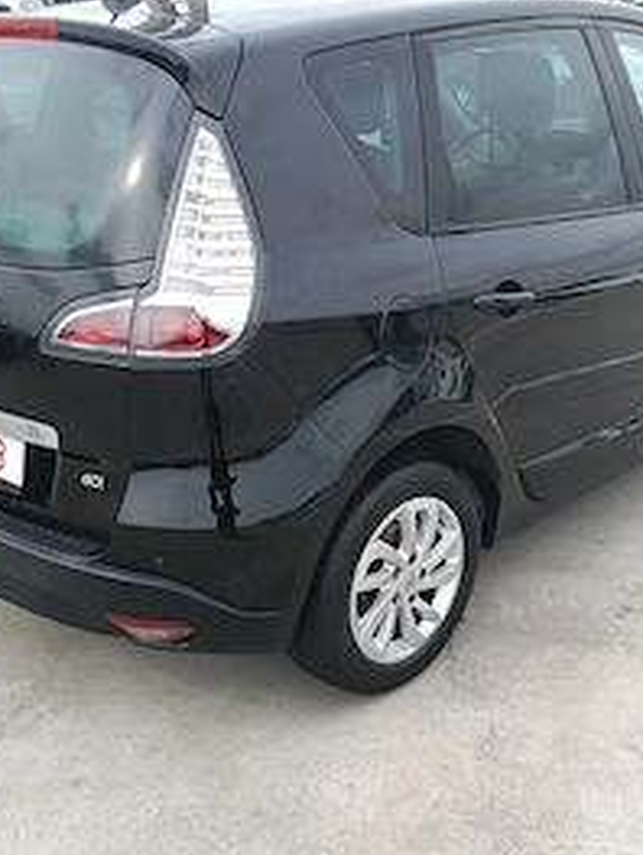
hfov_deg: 34.8
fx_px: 1013
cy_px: 579
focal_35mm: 41
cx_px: 442
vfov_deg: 45.0
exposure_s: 1/267
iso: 50
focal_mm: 3.98
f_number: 1.8
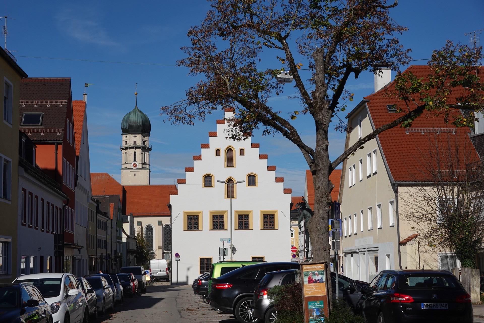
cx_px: 242
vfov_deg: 20.0
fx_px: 914
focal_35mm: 68
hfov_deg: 29.7
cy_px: 162
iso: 125
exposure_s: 1/1000
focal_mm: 24.84
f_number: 6.3
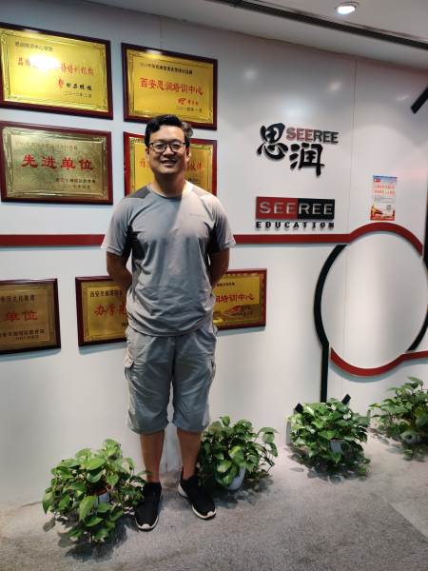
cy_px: 286
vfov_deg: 65.3
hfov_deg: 51.4
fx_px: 445
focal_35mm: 27
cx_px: 214
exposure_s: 1/50
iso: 200
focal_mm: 4.75
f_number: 1.65
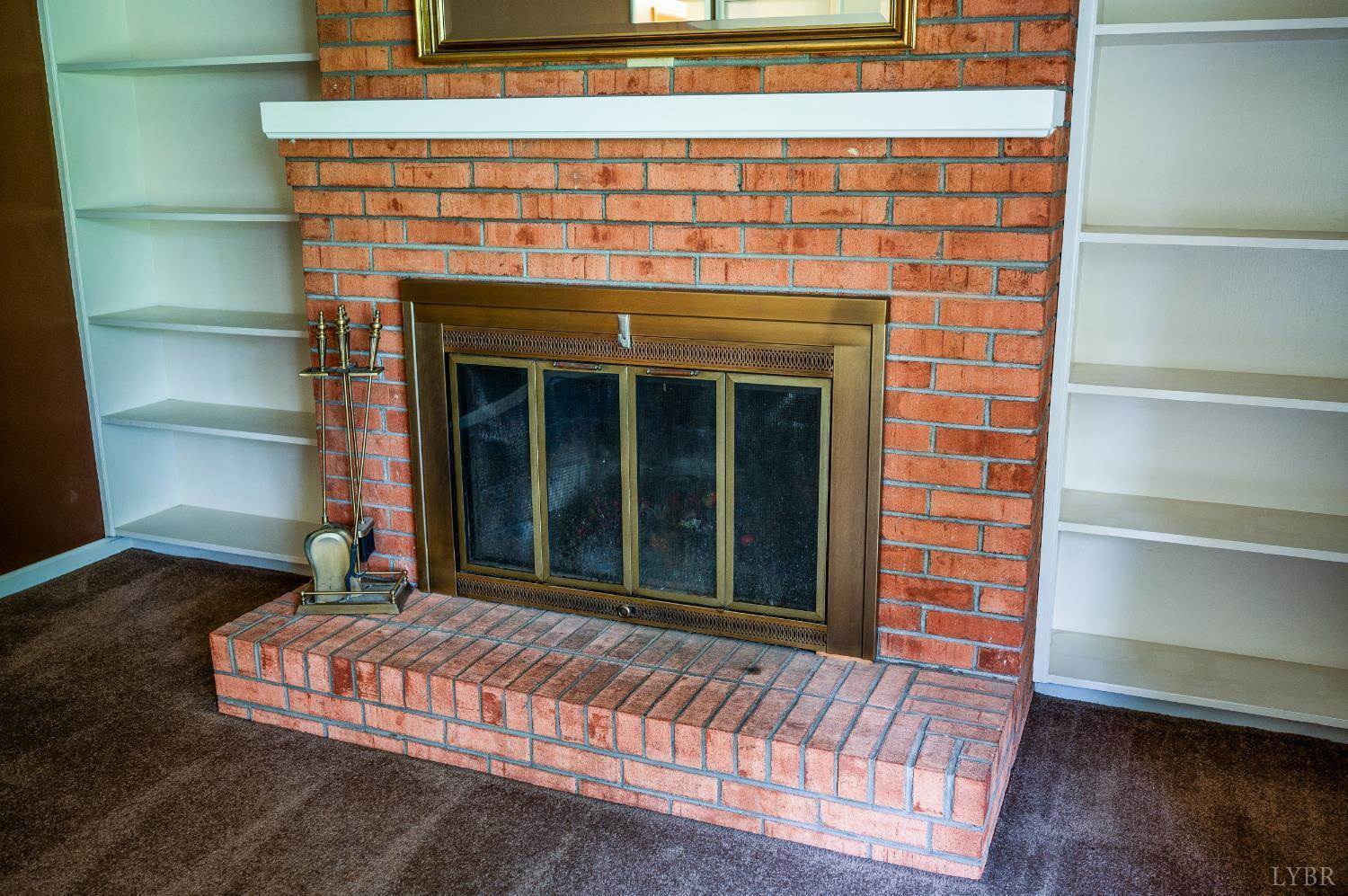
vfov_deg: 43.5
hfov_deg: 62.0
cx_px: 674
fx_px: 1122
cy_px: 448
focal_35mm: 30
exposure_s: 1/5
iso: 500
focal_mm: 30
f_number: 4
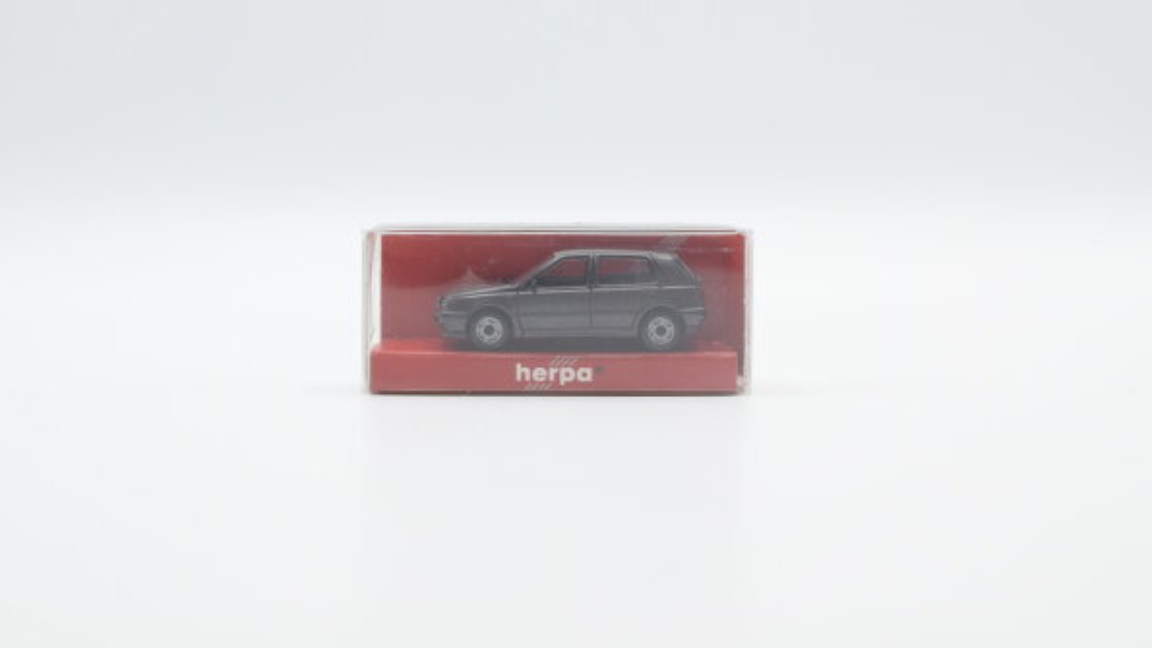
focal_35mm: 56
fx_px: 1697
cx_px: 573
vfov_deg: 21.6
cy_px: 310
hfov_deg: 37.5
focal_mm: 35
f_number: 8
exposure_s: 1/160
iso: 400
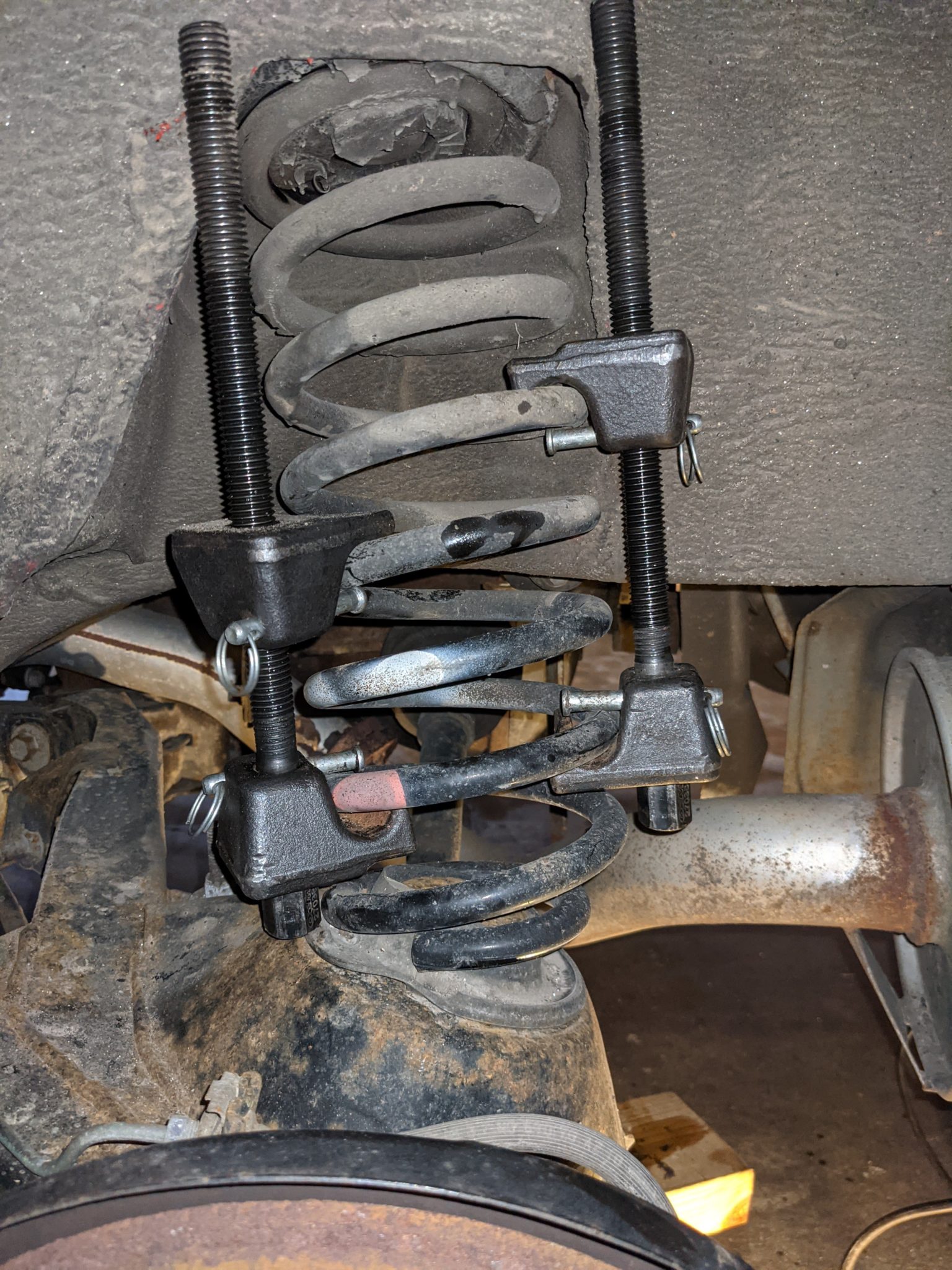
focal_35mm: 27
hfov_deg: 51.4
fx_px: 990
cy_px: 635
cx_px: 476
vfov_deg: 65.3
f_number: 1.73
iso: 556
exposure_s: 1/30
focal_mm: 4.38
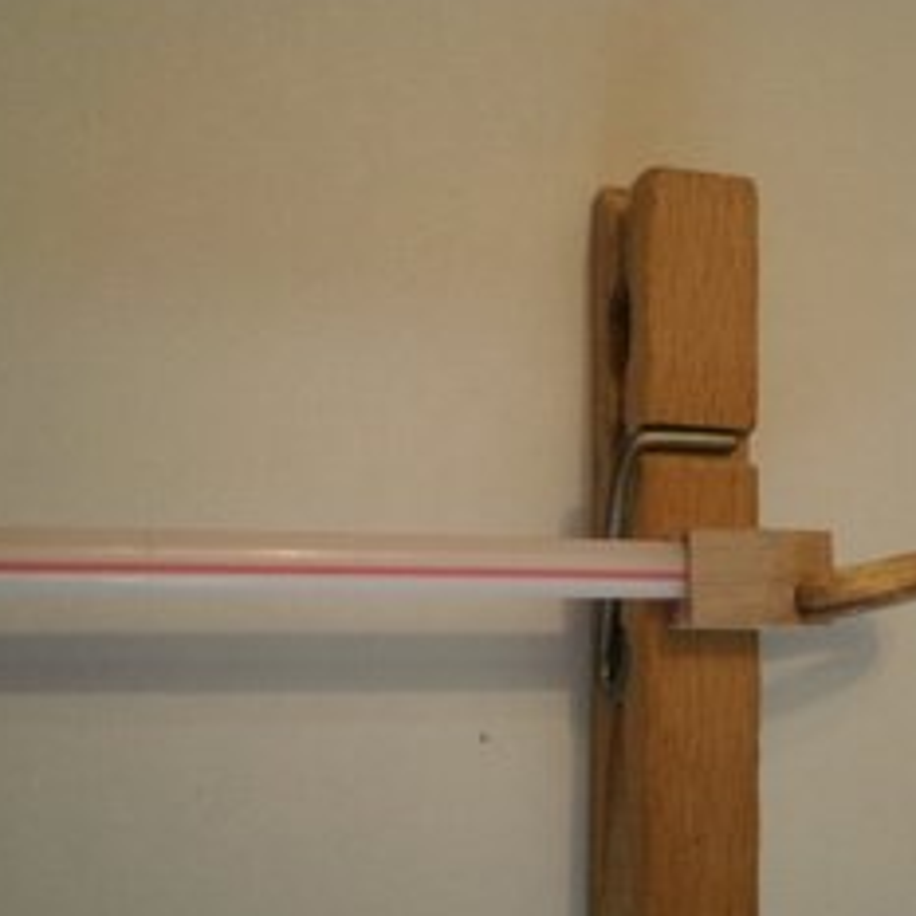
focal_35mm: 47
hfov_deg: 35.9
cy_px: 574
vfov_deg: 35.9
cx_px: 574
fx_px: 1407
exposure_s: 1/10
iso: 125
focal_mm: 5.45
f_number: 2.9
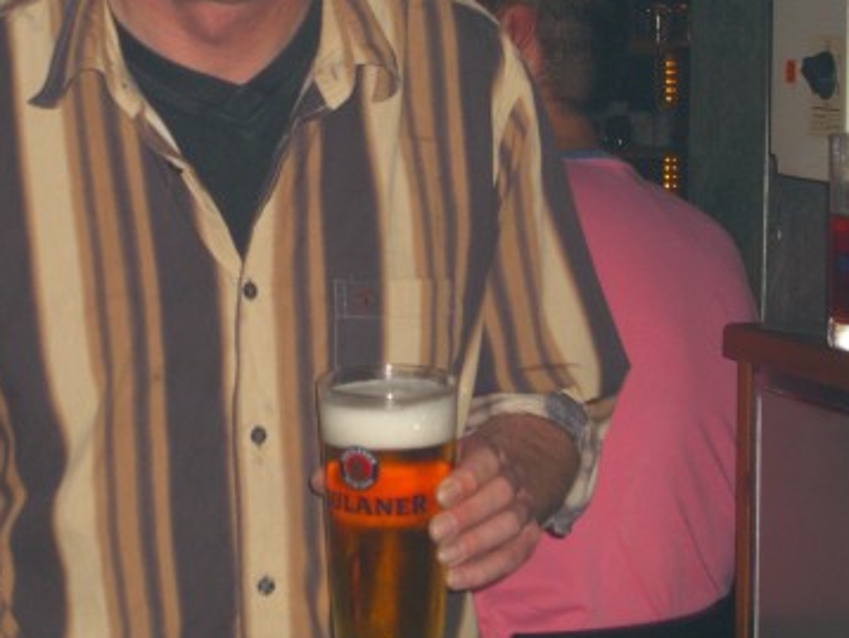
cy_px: 176
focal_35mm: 134
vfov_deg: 11.1
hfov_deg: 14.7
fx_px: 3289
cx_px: 280
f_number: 4.4
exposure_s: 1/60
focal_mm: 16.6
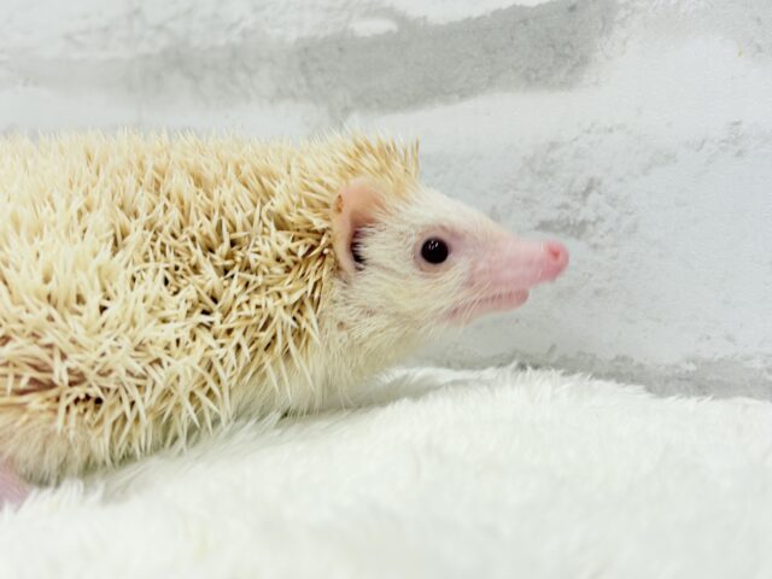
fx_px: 1160
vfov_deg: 28.0
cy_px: 290
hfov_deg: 36.8
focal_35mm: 52
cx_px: 386
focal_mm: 5.96
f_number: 1.6
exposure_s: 1/50
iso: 40
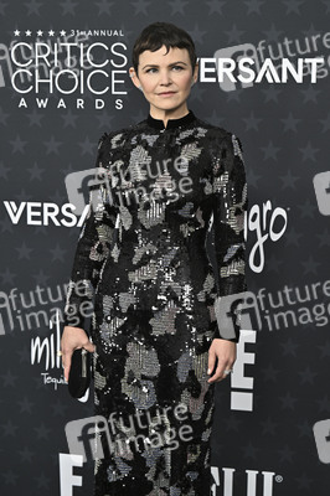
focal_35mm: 73
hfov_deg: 18.6
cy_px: 248
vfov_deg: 27.7
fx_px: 1005
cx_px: 165
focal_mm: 73
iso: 1250
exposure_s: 1/320
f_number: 5.6
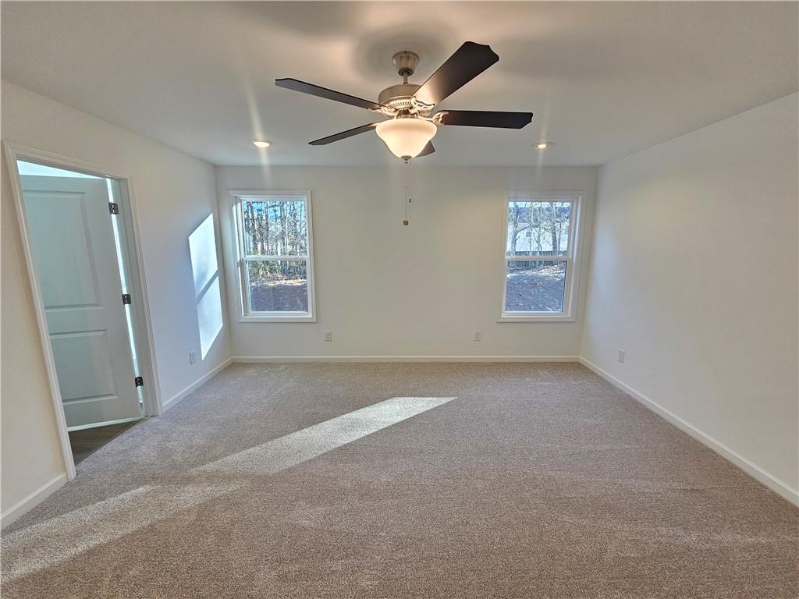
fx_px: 300
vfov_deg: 89.9
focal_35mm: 13
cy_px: 300
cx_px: 400
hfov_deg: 106.2
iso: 100
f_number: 2.2
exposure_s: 1/60
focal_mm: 2.2
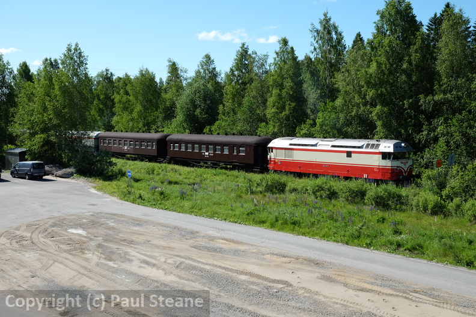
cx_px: 238
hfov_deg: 43.6
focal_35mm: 45
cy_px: 158
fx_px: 595
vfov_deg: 29.9
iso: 200
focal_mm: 30.2
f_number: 7.1
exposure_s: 1/350
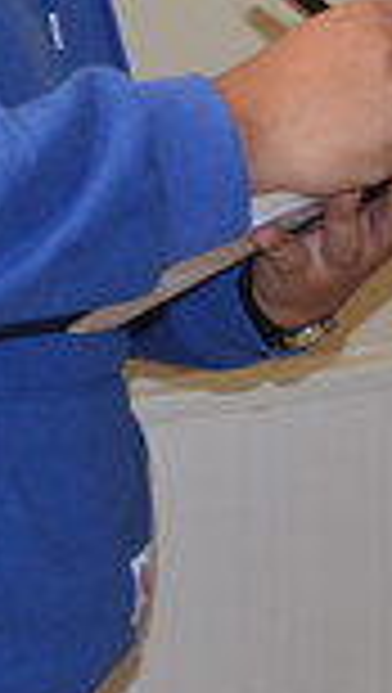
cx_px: 527
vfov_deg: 15.7
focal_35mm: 134
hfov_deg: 8.9
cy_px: -11
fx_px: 2468
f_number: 3.8
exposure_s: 1/60
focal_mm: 22
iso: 800
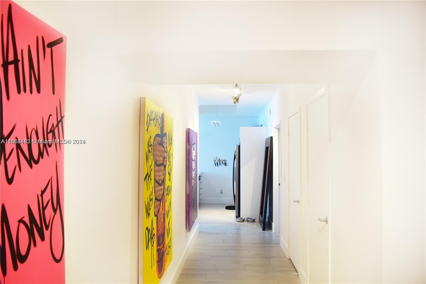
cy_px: 142
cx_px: 213
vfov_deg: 47.9
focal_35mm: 27
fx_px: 319
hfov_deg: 67.4
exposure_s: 1/80
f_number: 4.5
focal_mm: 18
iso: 400
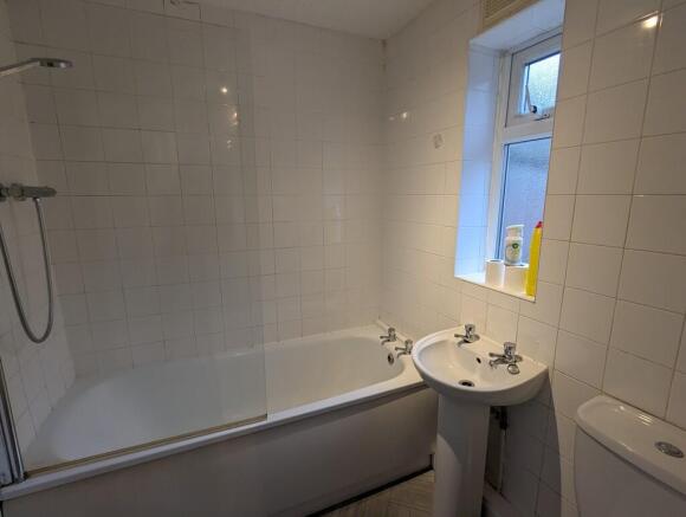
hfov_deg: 94.4
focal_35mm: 16
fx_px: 318
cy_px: 258
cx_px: 343
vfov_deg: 78.3
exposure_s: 1/50
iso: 106
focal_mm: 2.35
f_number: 2.2
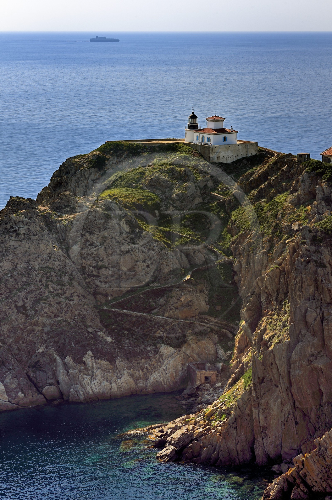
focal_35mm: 78
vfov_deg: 26.0
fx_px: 1080
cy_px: 250
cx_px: 166
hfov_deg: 17.5
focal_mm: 78
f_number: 14
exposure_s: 1/200
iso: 200
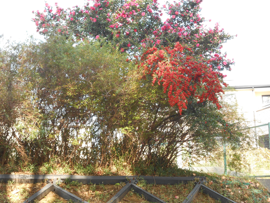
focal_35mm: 63
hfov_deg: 30.7
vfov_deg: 23.3
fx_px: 491
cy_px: 102
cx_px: 135
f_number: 5.6
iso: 200
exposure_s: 1/60
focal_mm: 11.3
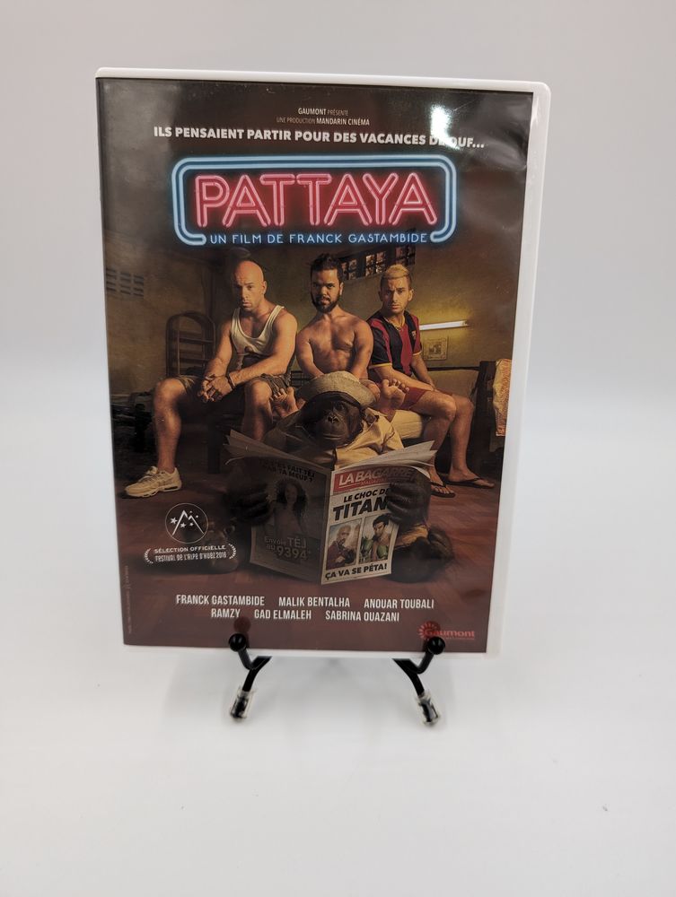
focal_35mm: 24
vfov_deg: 71.5
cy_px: 448
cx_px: 338
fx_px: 623
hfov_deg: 56.9
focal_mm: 6.9
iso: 289
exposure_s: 1/237
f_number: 1.68
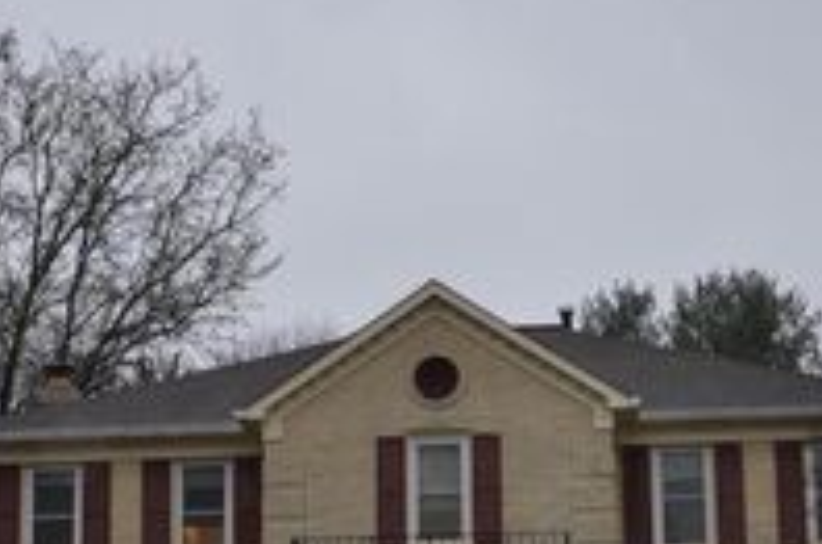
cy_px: 459
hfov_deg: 22.4
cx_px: 531
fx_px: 2073
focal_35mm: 91
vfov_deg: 14.8
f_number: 3.8
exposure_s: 1/60
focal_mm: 24
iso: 100
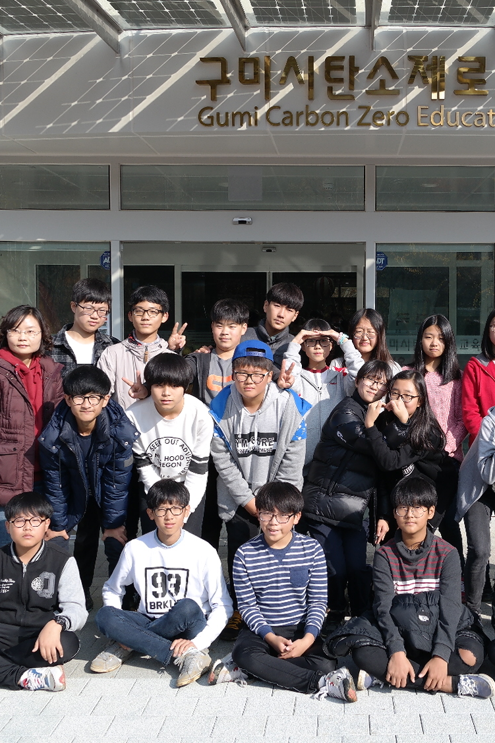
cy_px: 372
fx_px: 949
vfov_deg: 42.7
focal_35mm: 46
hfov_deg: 28.9
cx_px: 354
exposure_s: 1/250
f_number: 5.6
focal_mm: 20
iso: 100
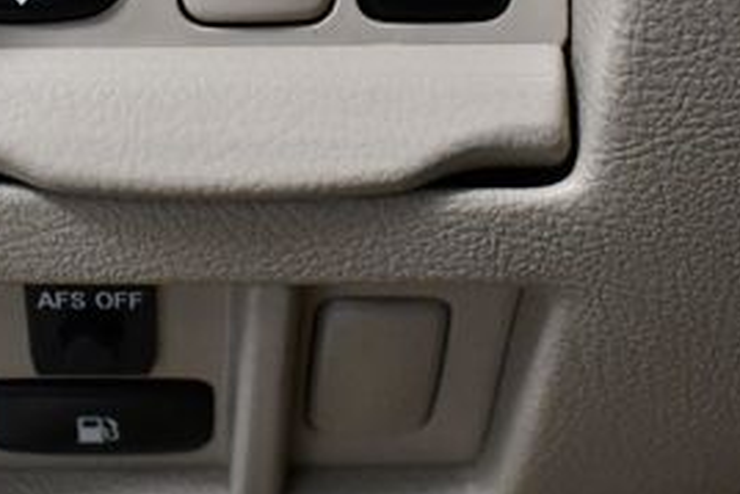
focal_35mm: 86
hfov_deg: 23.6
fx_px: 1769
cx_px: 273
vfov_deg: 15.8
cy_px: 116
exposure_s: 1/125
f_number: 3.5
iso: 3200
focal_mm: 18
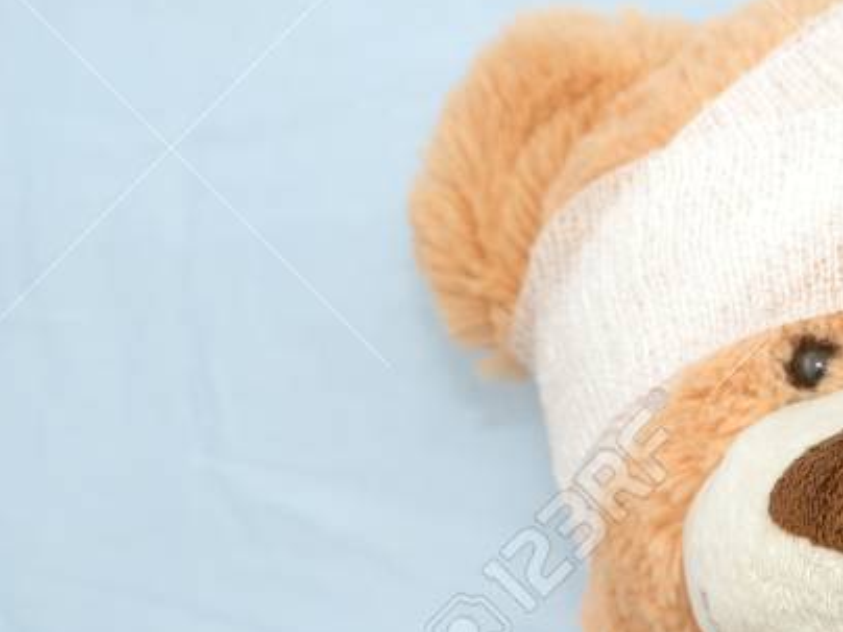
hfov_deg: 11.5
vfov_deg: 8.7
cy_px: 461
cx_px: 937
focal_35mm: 170
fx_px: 4140
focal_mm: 55
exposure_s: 1/160
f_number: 7.1
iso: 100
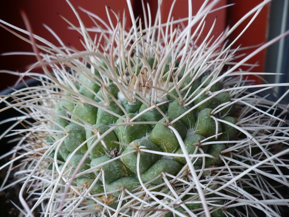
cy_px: 108
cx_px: 144
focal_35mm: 37
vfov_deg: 38.7
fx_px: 309
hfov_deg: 50.1
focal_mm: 6.1
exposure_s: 1/40
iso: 100
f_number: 2.8
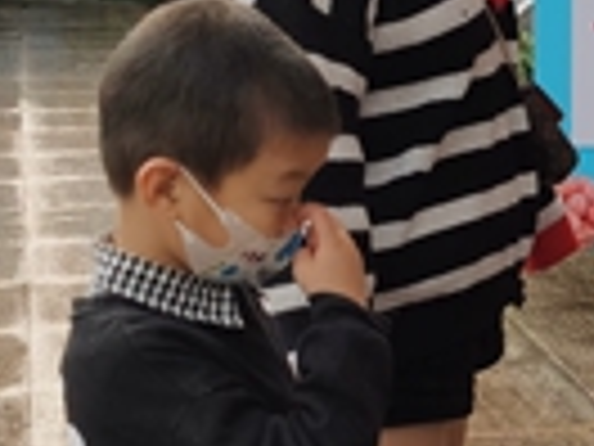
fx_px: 2111
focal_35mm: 123
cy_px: 243
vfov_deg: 12.0
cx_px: 752
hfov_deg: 15.3
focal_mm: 5.56
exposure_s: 1/1672
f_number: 1.6
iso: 50
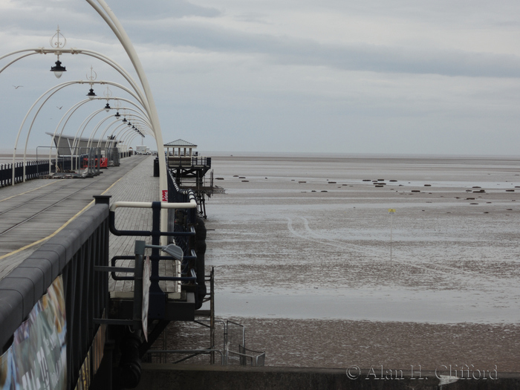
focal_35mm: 120
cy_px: 195
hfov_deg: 16.4
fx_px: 1803
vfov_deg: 12.3
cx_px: 260
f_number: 5.6
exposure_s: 1/250
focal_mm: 25.5
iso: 100
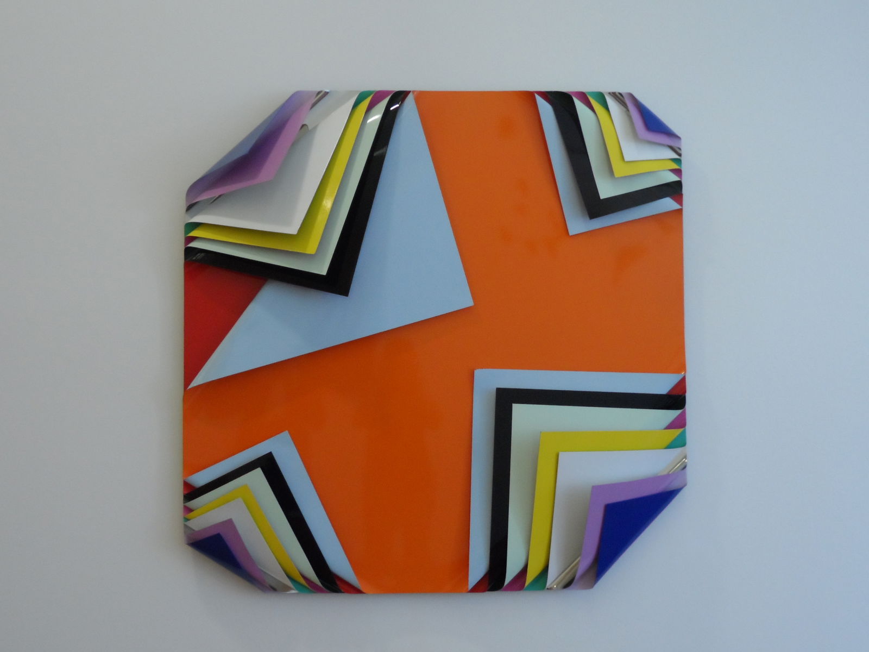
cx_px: 434
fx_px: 1029
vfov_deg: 35.1
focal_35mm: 41
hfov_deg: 45.8
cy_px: 326
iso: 400
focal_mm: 6.8
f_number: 3.7
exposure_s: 1/30
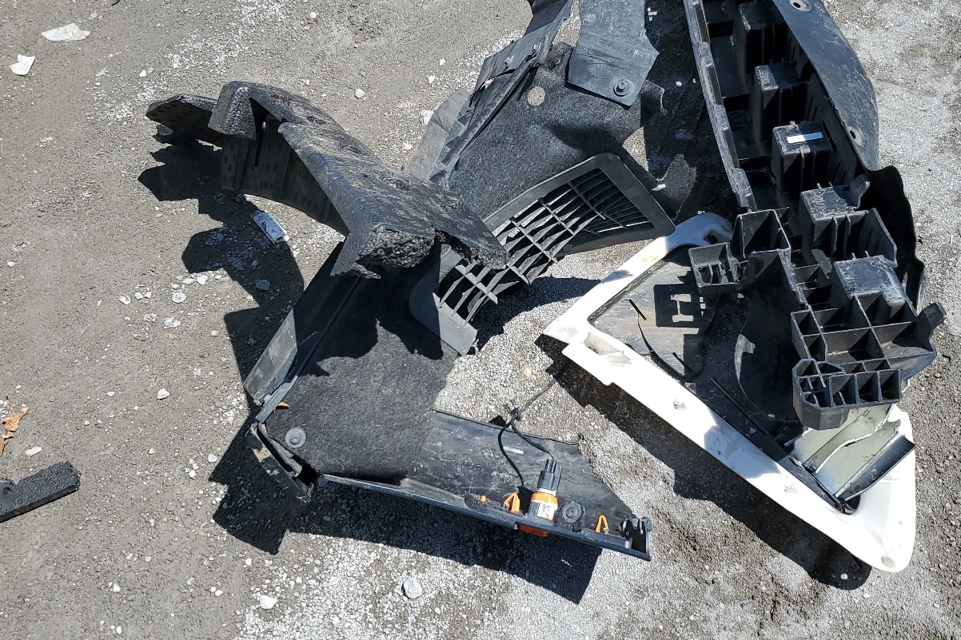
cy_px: 304
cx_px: 526
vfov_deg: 36.9
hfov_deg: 53.1
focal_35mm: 36
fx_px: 961
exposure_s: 1/3333
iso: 50
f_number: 1.5
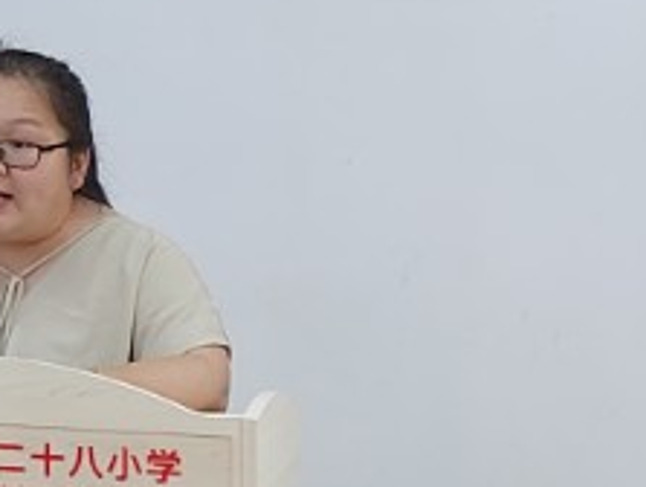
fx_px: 3346
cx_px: -510
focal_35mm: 179
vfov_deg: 8.3
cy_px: -9
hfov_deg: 10.4
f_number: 1.9
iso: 100
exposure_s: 1/100
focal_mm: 5.52
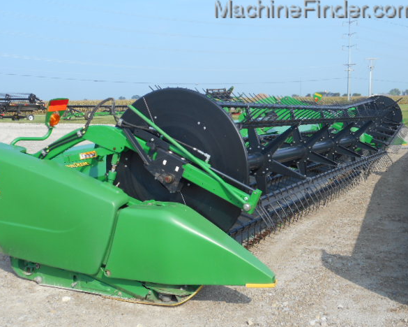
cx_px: 192
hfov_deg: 39.5
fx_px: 568
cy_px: 166
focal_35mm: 47
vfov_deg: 32.1
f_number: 4.7
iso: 80
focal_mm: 7.9
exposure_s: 1/320
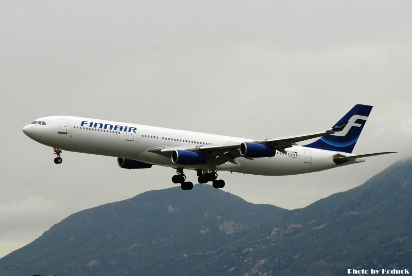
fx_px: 4128
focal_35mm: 360
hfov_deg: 5.7
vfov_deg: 3.8
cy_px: 138
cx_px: 206
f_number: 5.6
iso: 200
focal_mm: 240
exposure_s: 1/640
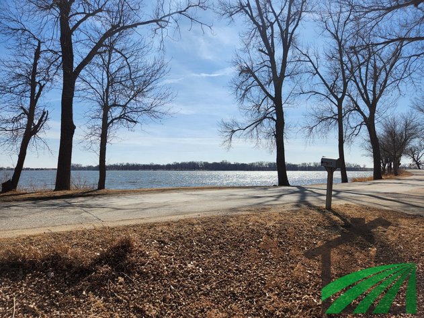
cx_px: 212
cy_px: 159
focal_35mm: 23
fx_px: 282
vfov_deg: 58.9
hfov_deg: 73.9
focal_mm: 5.4
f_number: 1.8
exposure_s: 1/2929
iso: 20
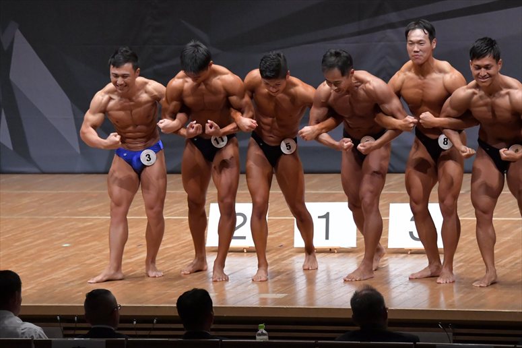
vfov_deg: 5.7
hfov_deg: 8.6
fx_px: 3478
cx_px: 261
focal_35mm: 240
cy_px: 174
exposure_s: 1/400
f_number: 5.6
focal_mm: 160
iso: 8000
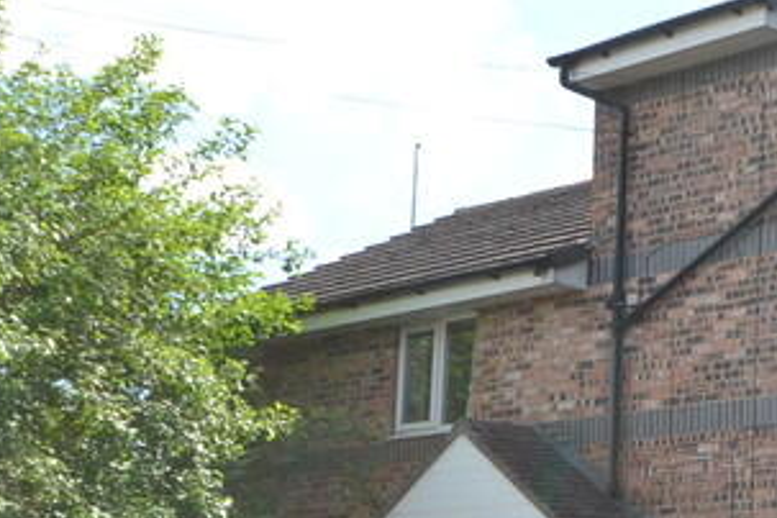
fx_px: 1748
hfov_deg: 22.0
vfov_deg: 16.8
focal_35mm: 81
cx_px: 1067
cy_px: 373
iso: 400
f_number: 9
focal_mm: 16
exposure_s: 1/320
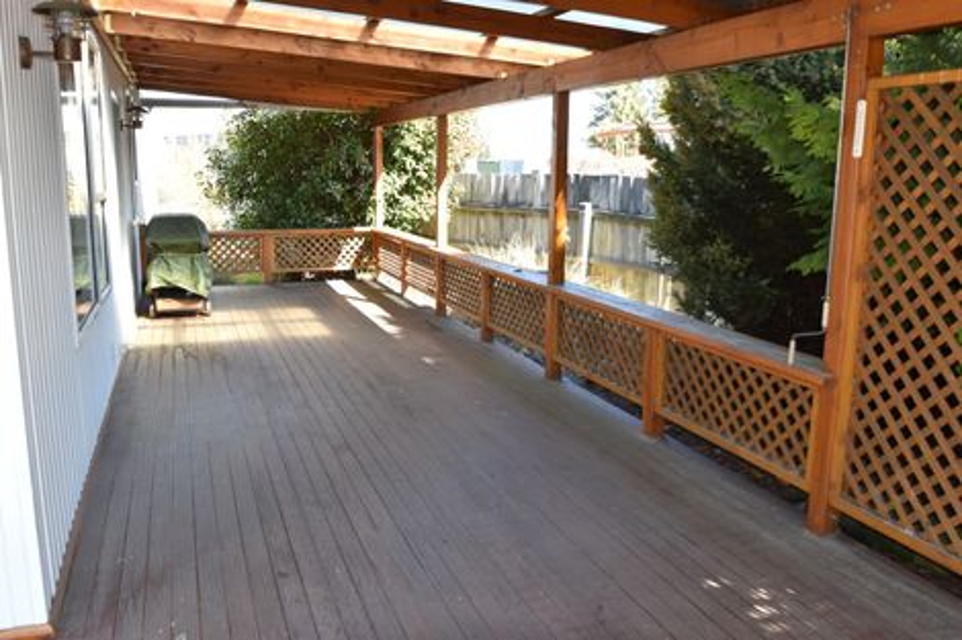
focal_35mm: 28
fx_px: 761
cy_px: 320
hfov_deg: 64.6
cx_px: 481
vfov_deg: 45.6
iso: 250
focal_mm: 19
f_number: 5.6
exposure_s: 1/125
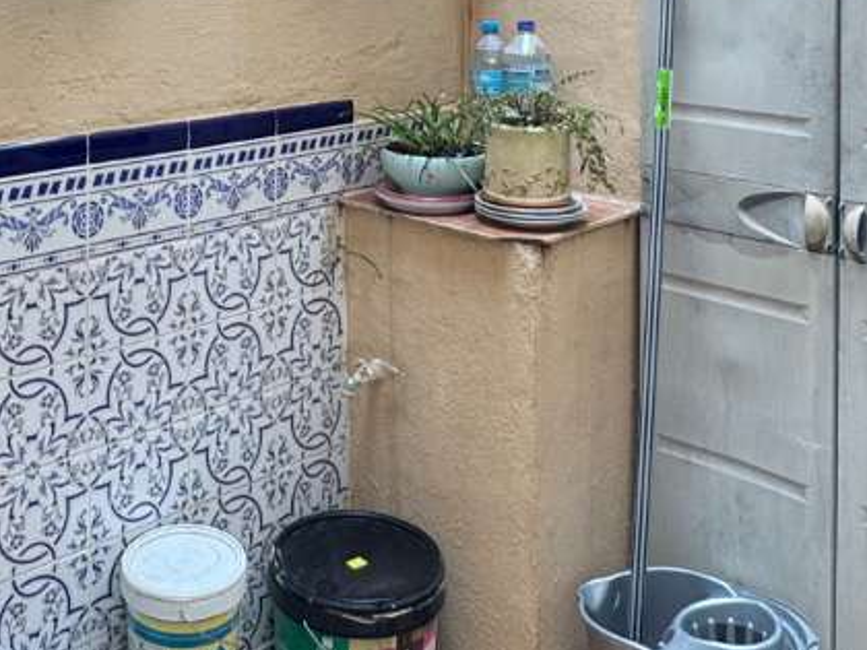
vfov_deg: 26.9
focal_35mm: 50
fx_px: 1252
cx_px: 256
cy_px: -57
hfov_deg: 37.6
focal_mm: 2.22
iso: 50
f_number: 2.2
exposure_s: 1/99
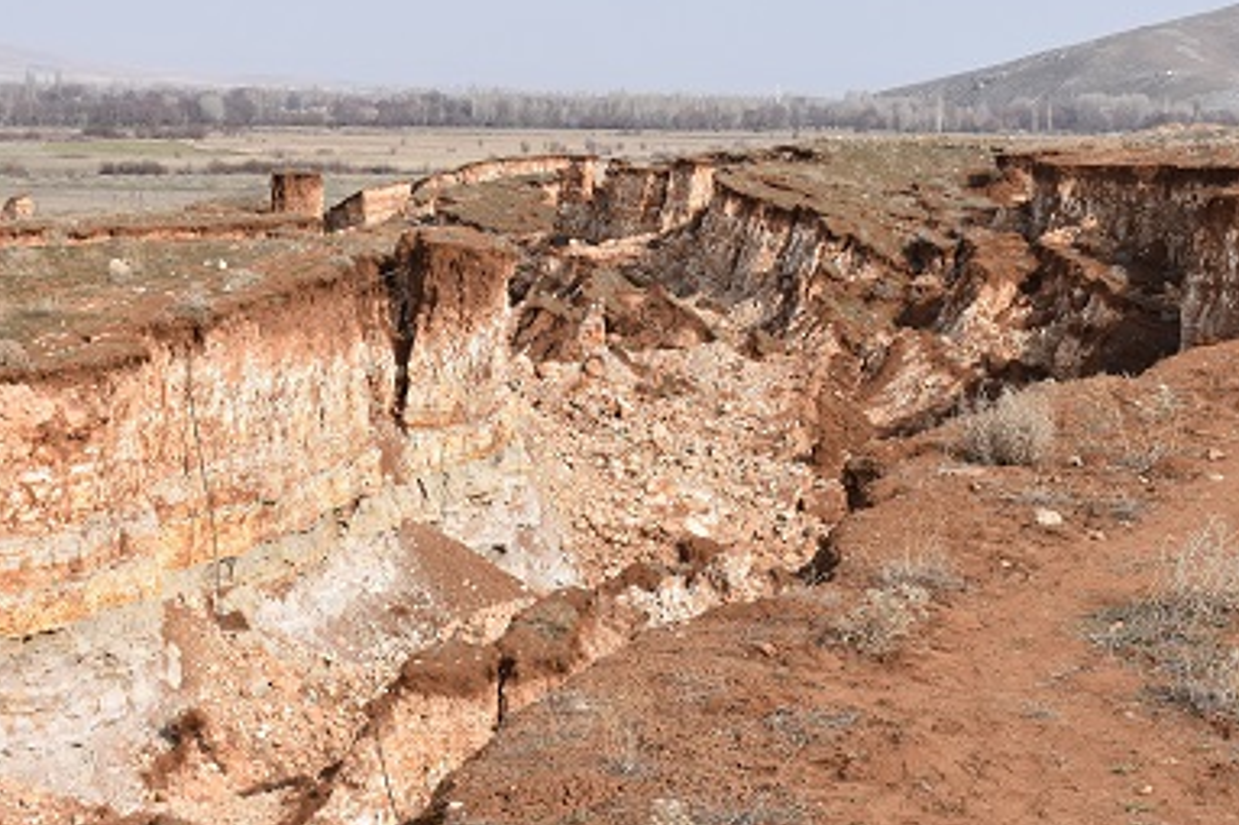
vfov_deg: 17.0
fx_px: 2752
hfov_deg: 25.4
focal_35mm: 80
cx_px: 699
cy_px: 291
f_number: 8
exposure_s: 1/500
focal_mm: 34
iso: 200
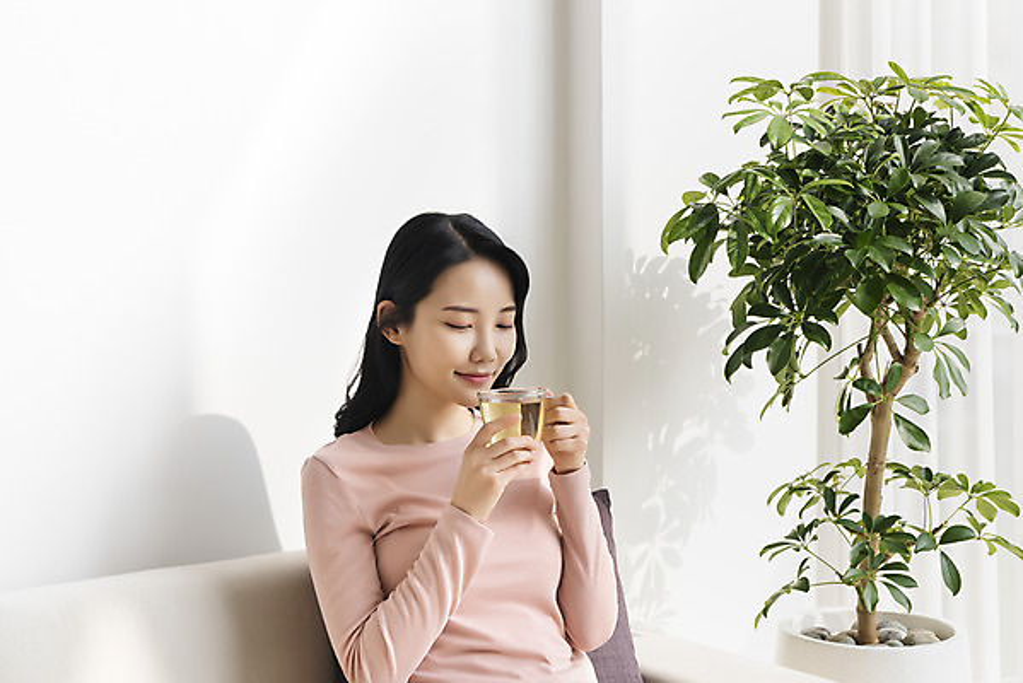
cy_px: 342
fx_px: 1592
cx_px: 512
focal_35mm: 56
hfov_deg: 35.6
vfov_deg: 24.2
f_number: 11
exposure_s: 1/125
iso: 400
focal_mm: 56
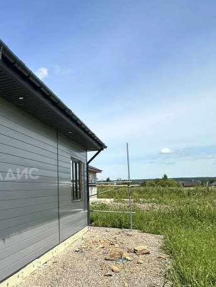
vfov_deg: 54.9
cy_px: 174
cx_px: -7
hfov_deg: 37.7
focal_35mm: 33
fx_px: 274
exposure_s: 1/1855
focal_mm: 2.22
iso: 50
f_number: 2.2
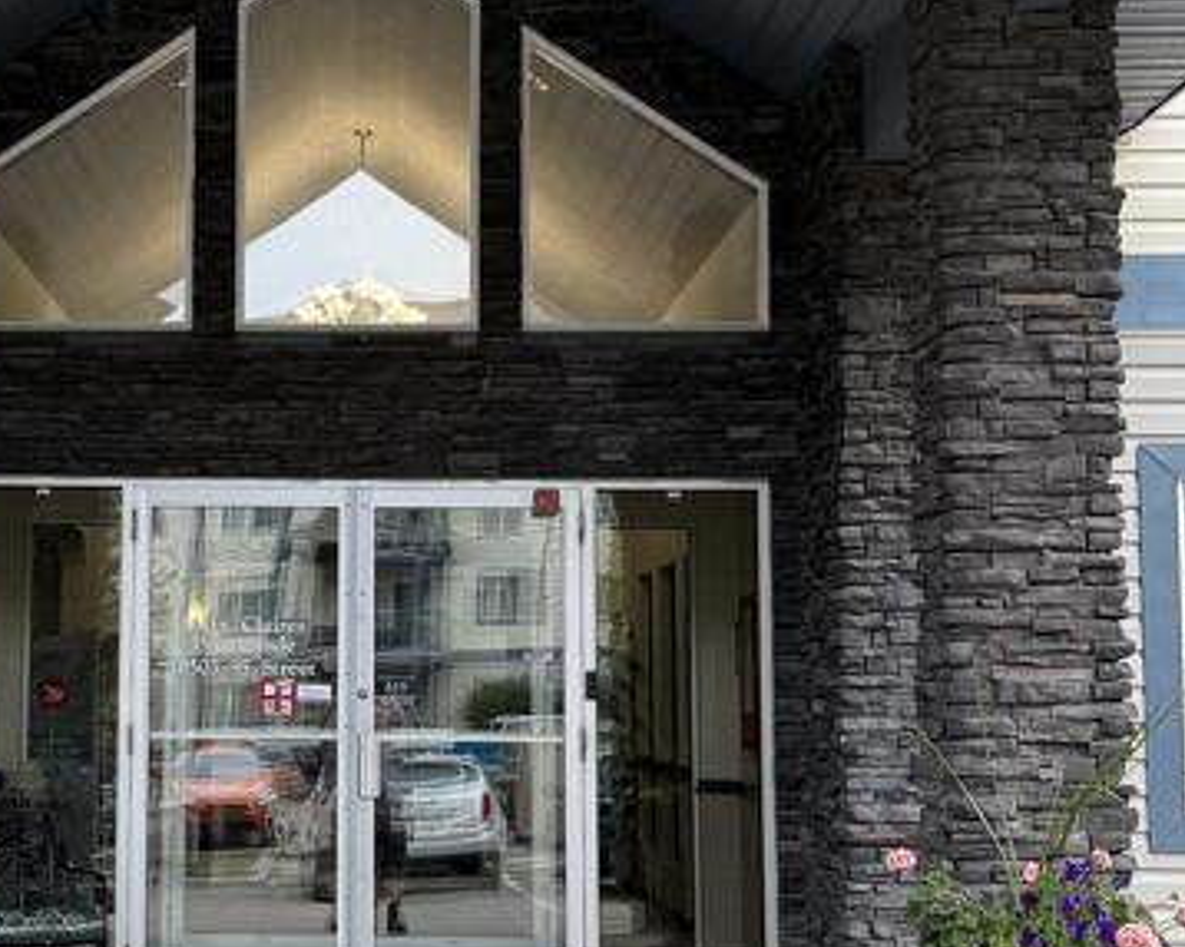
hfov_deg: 27.8
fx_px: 2349
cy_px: 464
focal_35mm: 67
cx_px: 271
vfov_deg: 22.8
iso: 80
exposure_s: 1/309
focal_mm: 6.76
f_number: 1.78
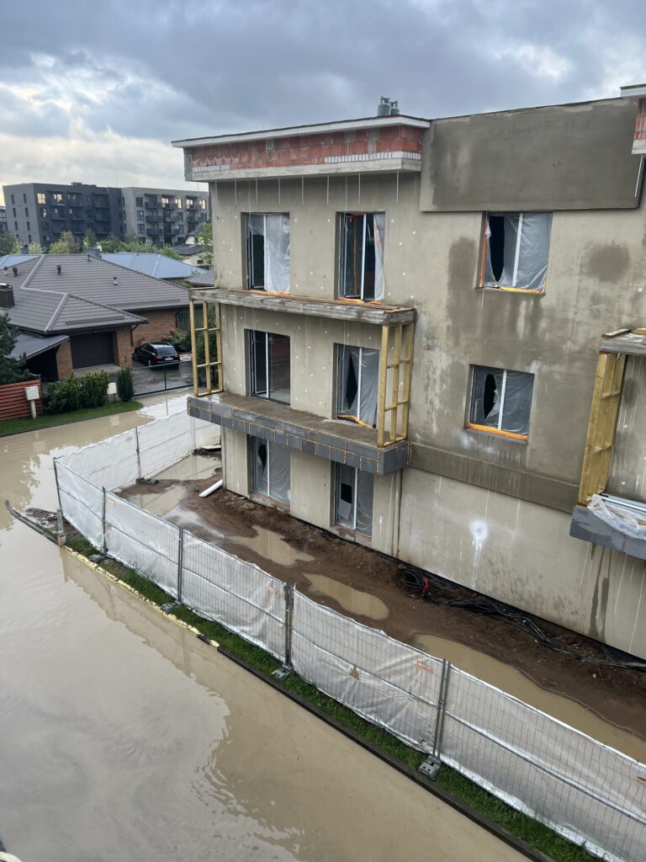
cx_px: 323
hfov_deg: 53.1
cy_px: 431
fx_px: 647
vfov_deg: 67.3
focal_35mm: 26
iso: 40
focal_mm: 5.7
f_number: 1.5
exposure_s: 1/264
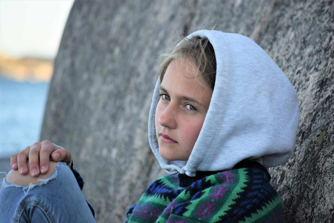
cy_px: 112
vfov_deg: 6.3
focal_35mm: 218
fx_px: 2018
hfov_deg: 9.5
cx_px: 167
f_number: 5.6
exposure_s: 1/500
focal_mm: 145
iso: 400
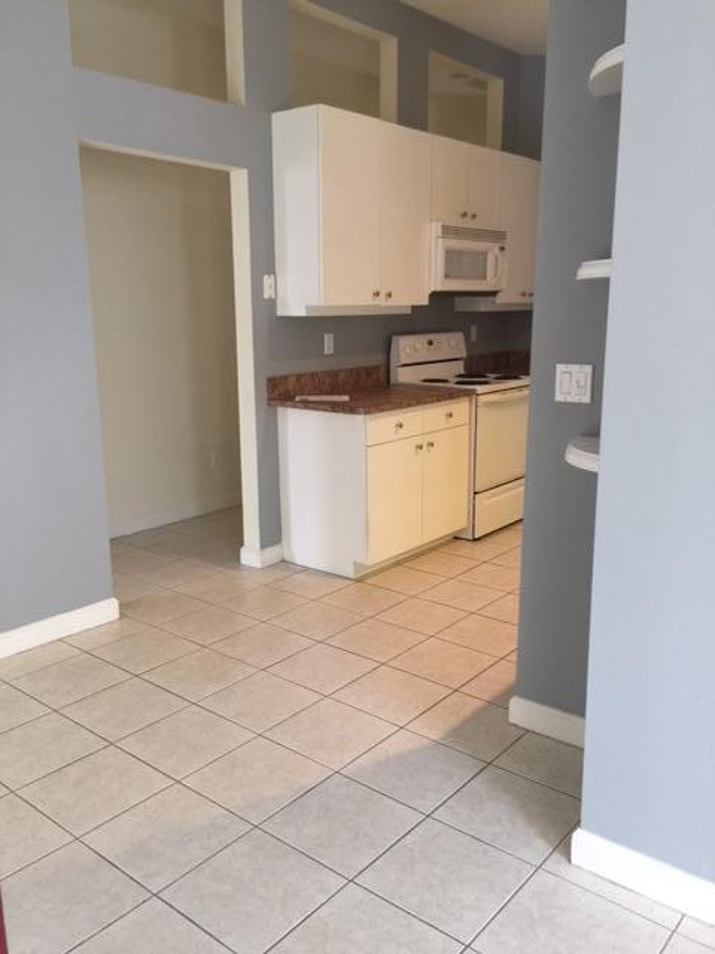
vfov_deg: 61.7
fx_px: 799
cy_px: 477
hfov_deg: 48.2
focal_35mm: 29
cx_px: 358
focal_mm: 4.15
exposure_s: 1/15
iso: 80
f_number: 2.2
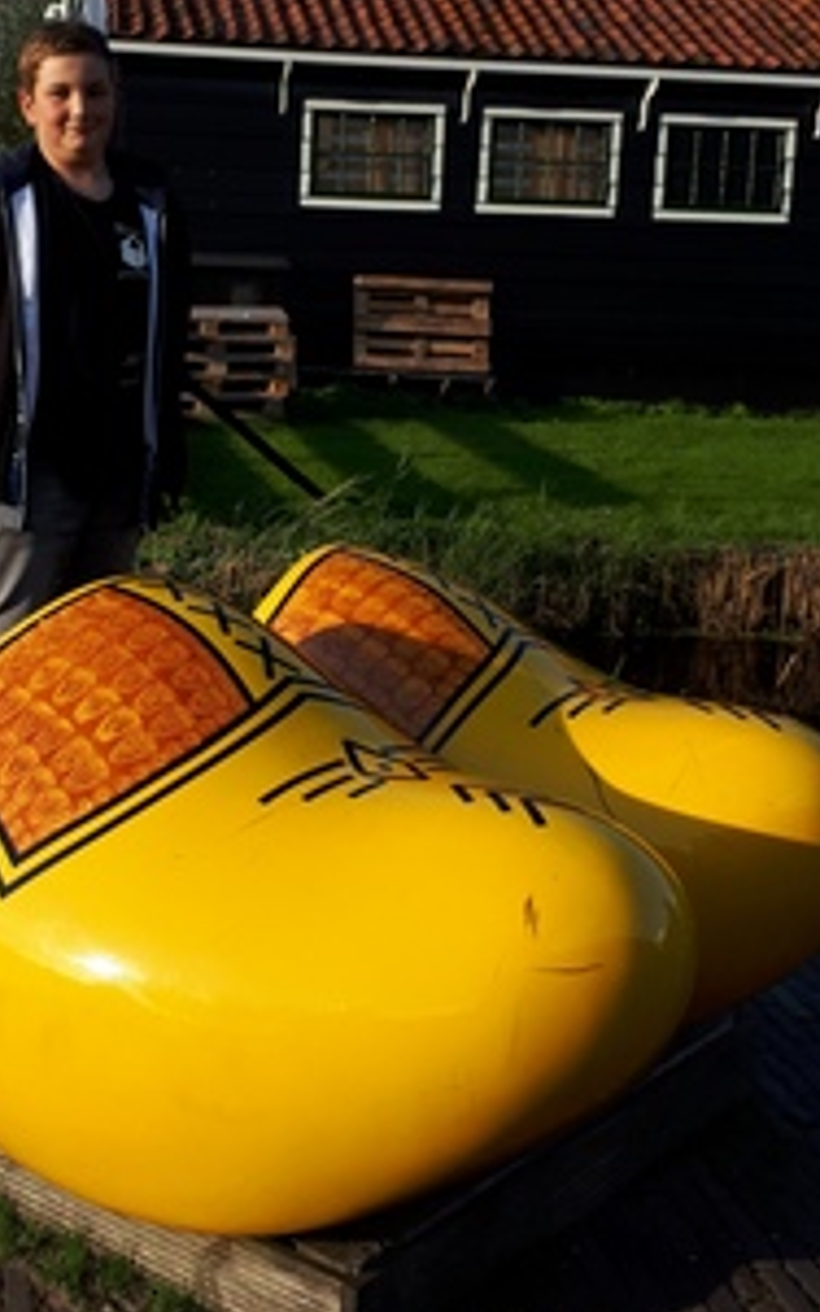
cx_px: 270
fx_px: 1359
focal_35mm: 38
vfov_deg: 51.1
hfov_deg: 33.3
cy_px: 501
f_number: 1.9
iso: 40
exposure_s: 1/957
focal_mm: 3.6
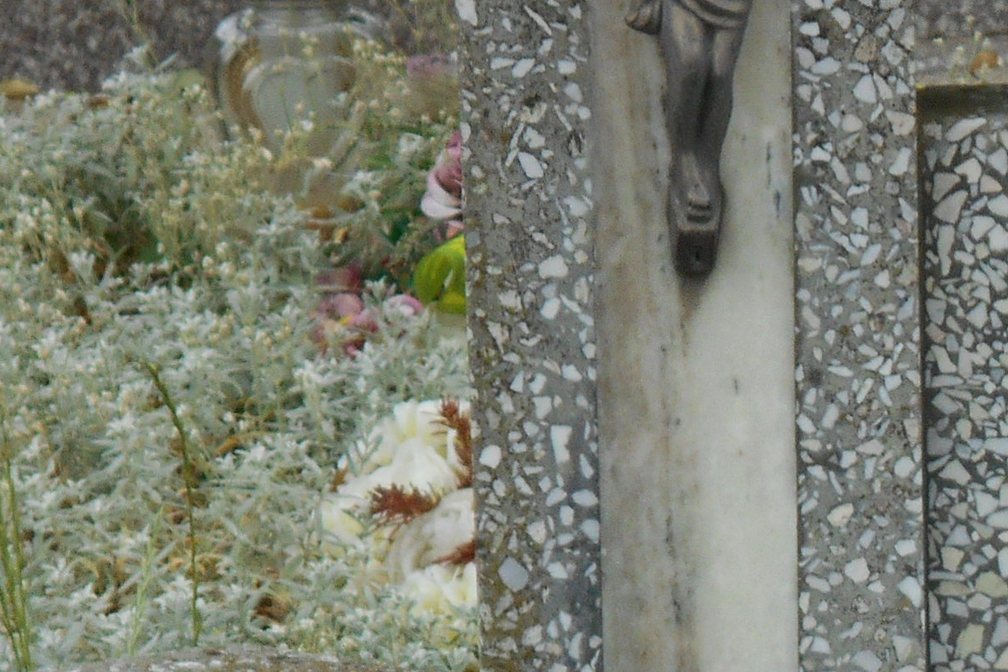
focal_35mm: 273
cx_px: 1258
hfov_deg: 7.5
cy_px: 1055
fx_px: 7644
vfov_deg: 5.0
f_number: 6.3
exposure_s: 1/125
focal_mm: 15.4
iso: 125
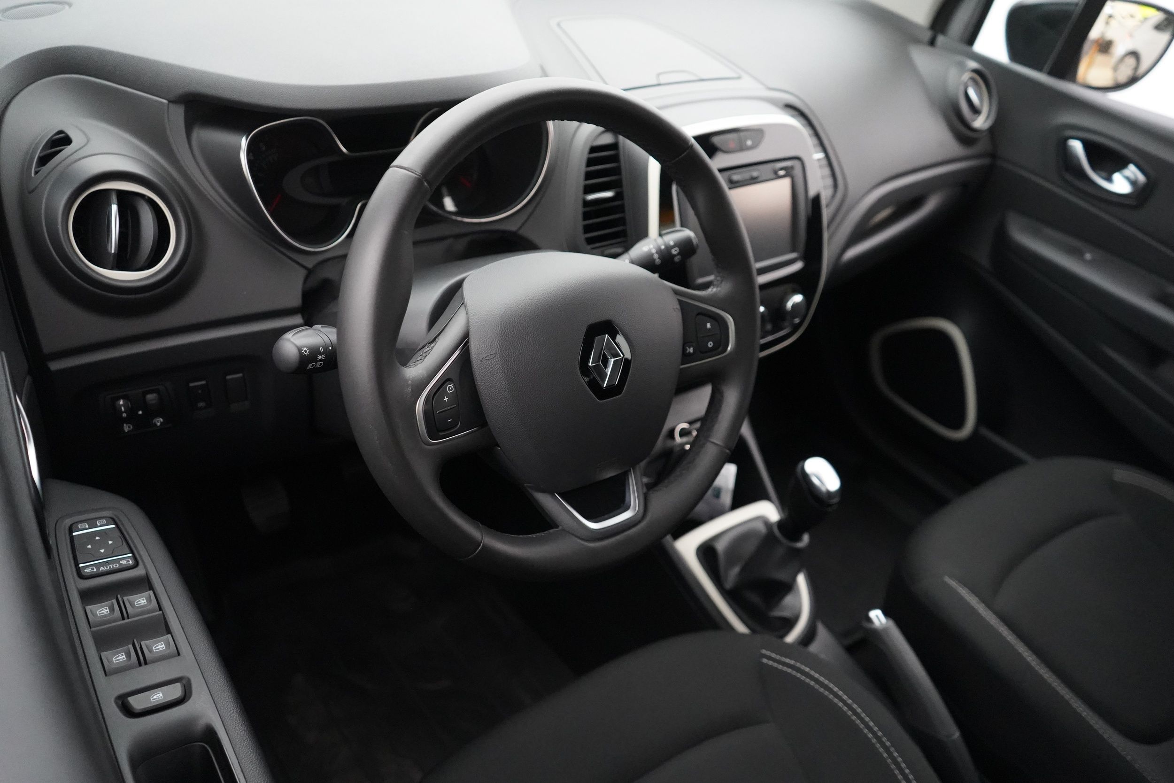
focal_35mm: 28
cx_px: 587
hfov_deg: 65.5
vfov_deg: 46.4
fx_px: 913
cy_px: 392
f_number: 3.5
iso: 12800
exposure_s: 1/160
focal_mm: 28
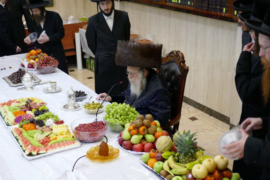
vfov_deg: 27.0
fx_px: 375
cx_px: 135
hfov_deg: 39.6
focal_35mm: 50
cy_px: 90
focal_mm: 18.2
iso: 1000
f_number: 4.1
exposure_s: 1/80
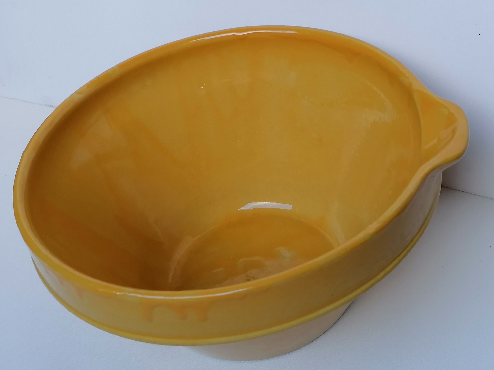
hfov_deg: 35.5
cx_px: 247
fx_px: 771
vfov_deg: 27.0
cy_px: 185
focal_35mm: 54
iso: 64
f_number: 1.8
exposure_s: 1/60
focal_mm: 4.75
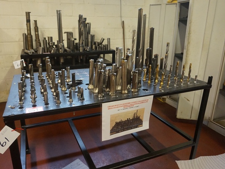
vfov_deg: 51.4
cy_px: 83
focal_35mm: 27
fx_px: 176
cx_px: 96
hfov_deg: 65.0
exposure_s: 1/160
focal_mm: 16
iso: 2000
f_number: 3.5
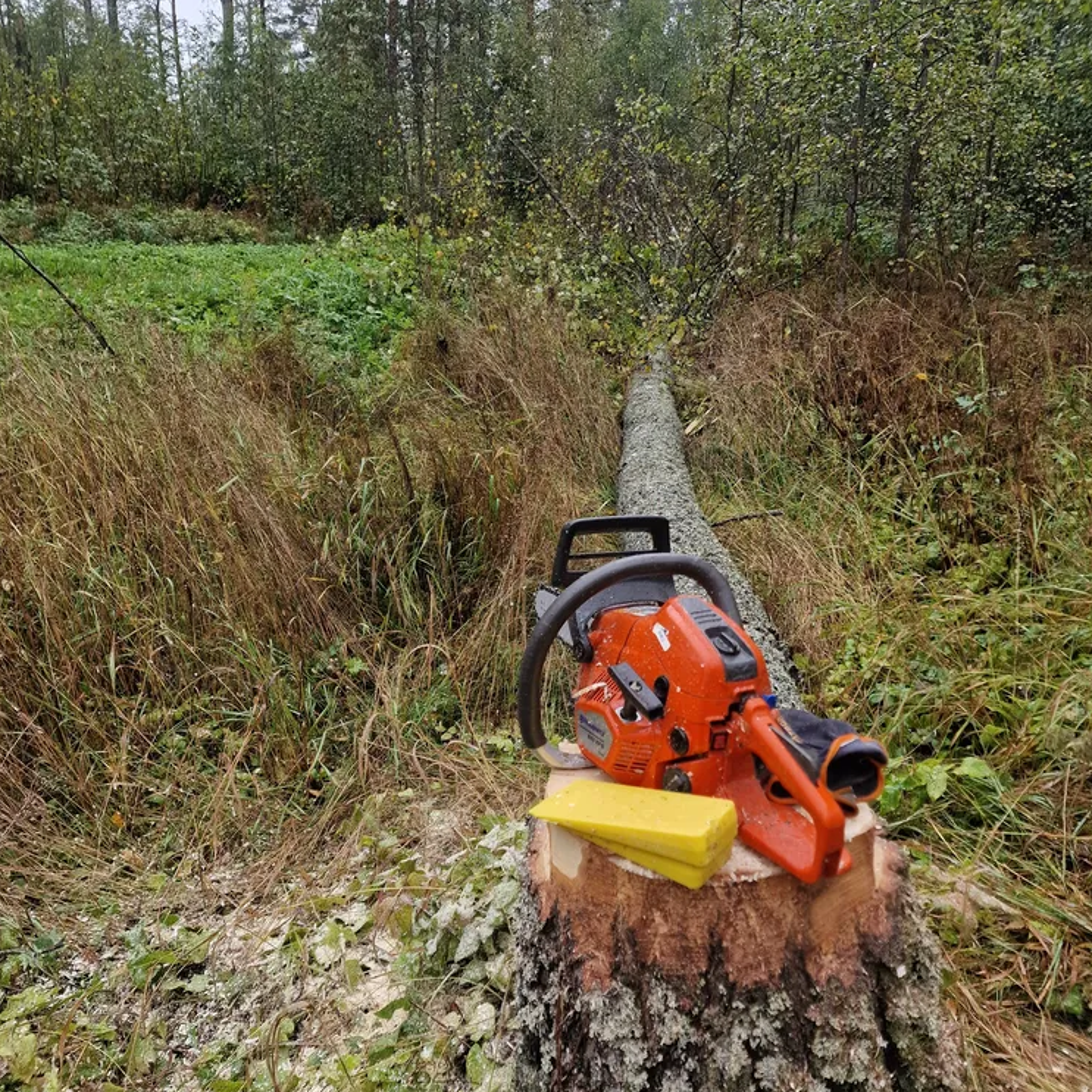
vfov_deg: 57.3
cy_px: 557
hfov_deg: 57.3
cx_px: 545
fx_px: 999
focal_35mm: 28
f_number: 1.8
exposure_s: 1/180
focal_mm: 6.4
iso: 50
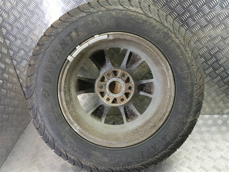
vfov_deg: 51.4
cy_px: 86
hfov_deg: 65.3
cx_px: 114
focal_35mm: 27
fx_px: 179
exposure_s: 1/33.3
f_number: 1.6
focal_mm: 4.11
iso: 249
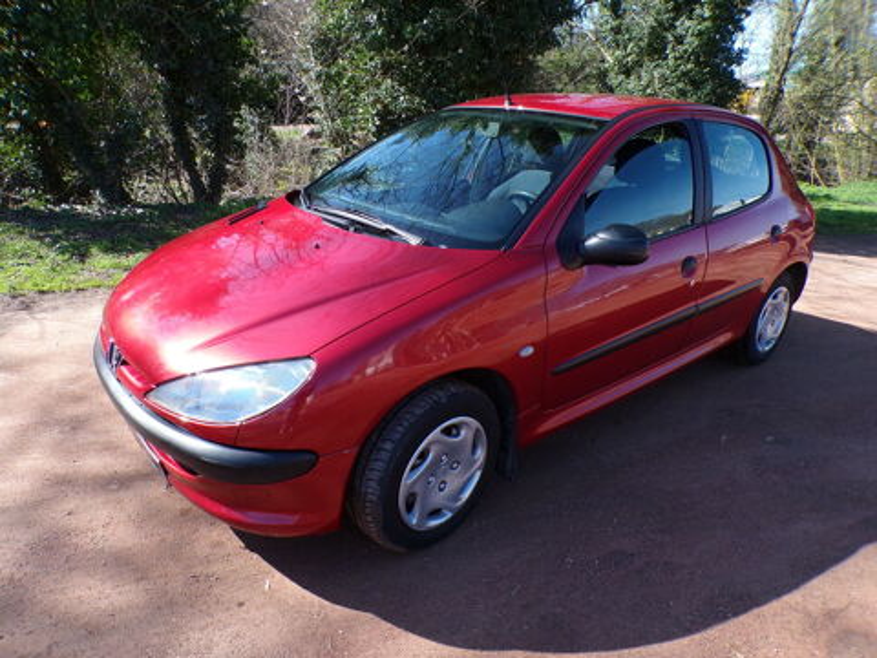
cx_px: 438
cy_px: 329
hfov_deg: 71.6
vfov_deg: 56.8
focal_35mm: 24
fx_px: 608
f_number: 4.4
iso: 100
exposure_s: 1/200
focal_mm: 4.3
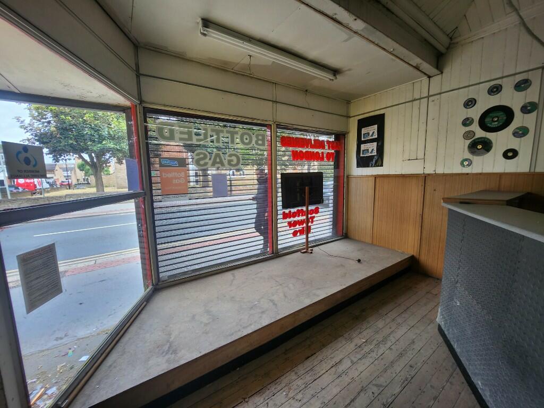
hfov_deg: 106.2
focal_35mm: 13
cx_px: 272
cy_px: 204
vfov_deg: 89.9
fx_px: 204
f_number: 2.2
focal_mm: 1.7
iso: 40
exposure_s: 1/50
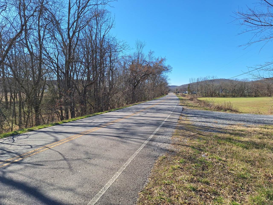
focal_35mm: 23
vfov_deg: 58.9
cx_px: 136
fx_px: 181
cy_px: 102
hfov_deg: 73.9
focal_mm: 5.54
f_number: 1.8
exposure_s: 1/2315
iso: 40
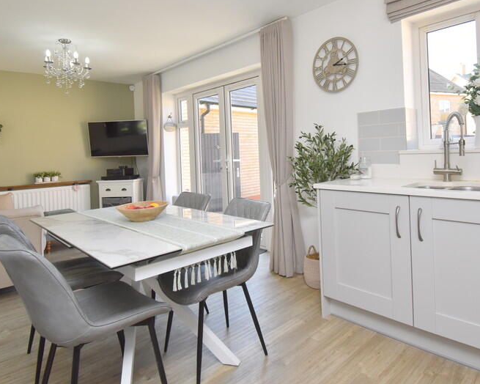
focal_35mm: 22
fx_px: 313
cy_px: 154
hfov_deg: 74.7
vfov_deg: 62.6
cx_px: 272
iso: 500
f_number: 5
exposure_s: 1/200
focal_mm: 10
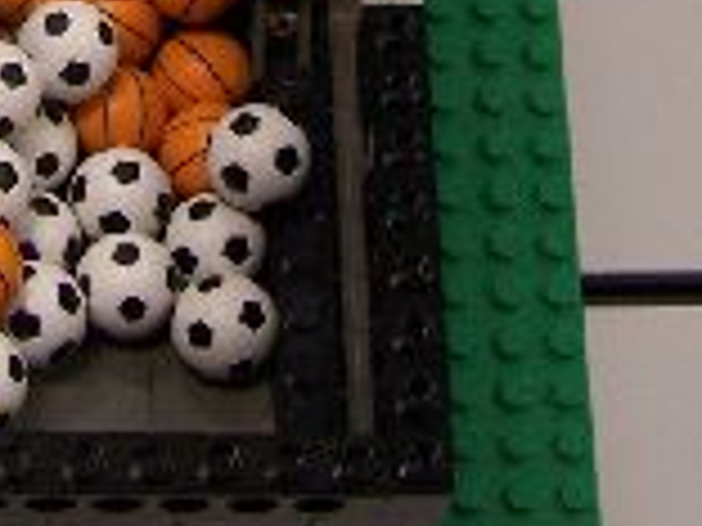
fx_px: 3204
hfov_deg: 12.5
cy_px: -486
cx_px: 171
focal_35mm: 158
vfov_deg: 8.9
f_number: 2.8
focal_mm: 6.3
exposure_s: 1/30
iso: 140
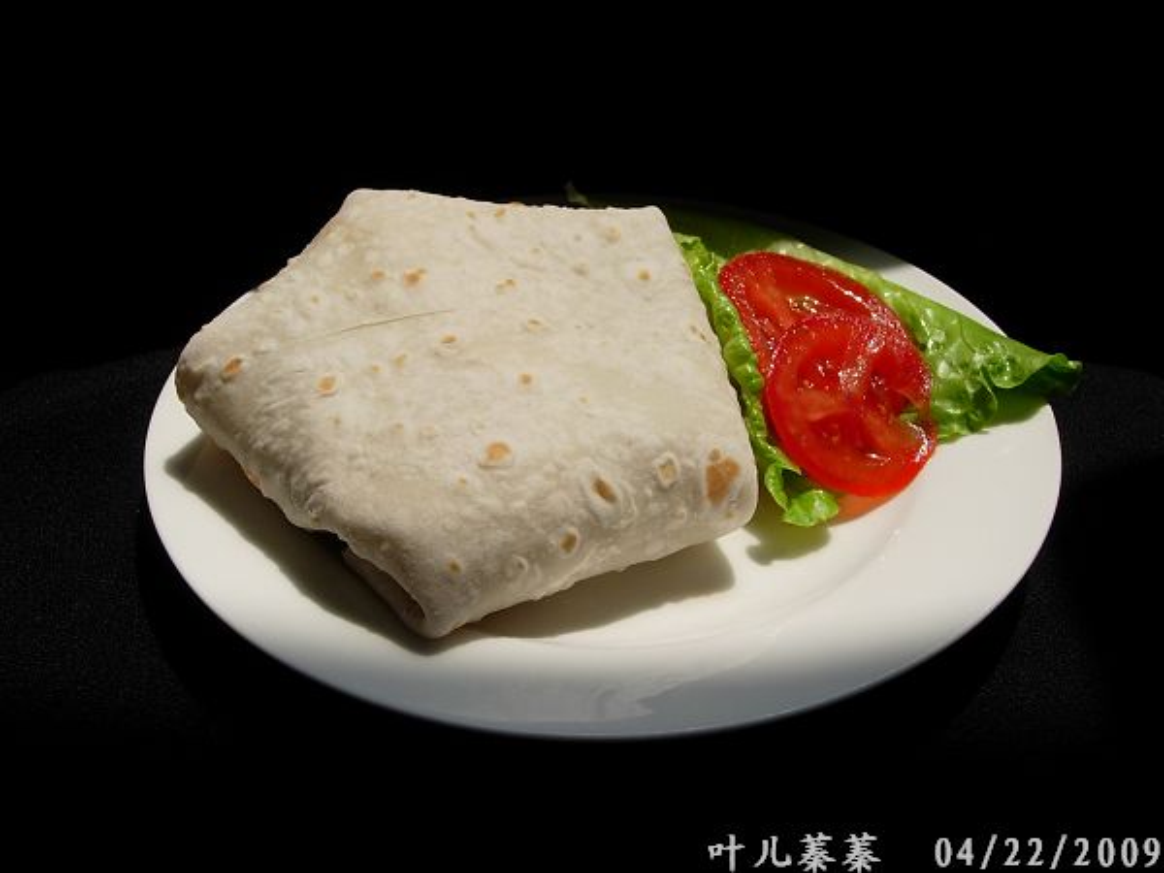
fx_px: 1278
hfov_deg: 49.0
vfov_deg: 37.7
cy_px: 436
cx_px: 582
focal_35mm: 38
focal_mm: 7.8
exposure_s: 1/1024
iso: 79
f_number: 4.8
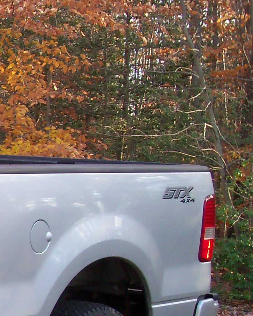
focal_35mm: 137
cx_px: -294
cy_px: 316
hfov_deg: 10.2
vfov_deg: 13.8
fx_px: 1282
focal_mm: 6.3
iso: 64
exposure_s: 1/80
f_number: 3
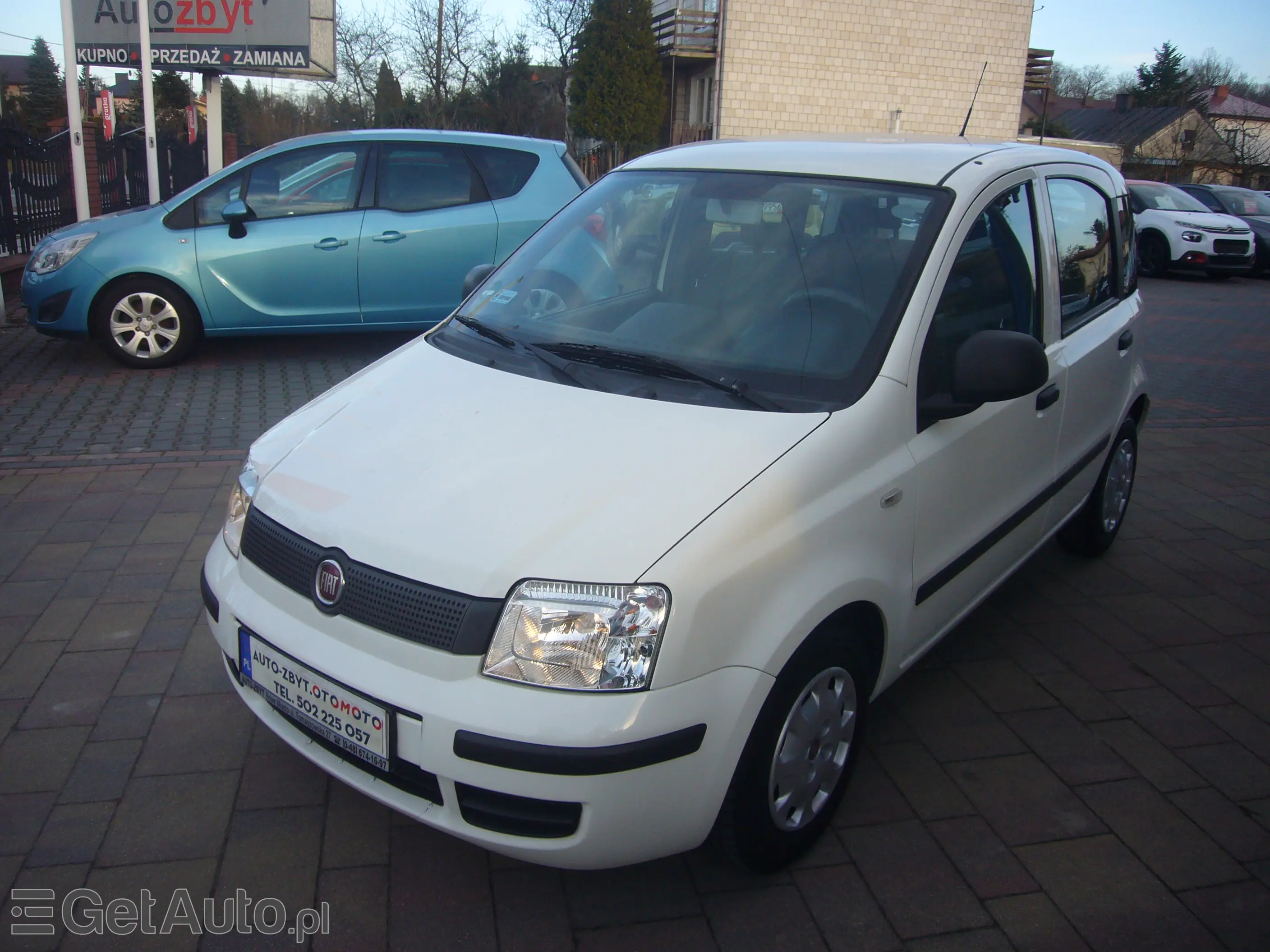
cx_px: 635
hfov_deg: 63.4
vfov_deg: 49.7
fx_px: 1027
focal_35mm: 28
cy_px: 476
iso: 80
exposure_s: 1/250
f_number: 2.8
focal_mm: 4.6
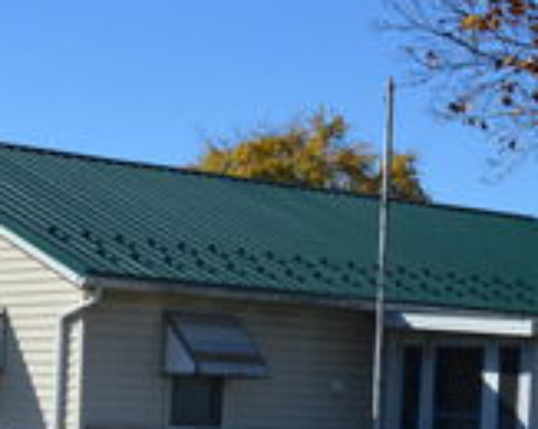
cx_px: -17
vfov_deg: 13.2
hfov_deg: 16.3
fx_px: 1829
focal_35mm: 115
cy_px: 426
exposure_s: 1/500
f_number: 11
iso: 400
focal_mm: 26
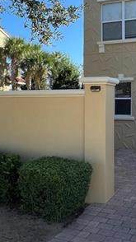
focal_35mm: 37
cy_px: 97
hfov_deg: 30.7
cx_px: 119
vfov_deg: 53.7
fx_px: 238
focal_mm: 1.57
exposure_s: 1/408
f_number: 1.8
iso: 32
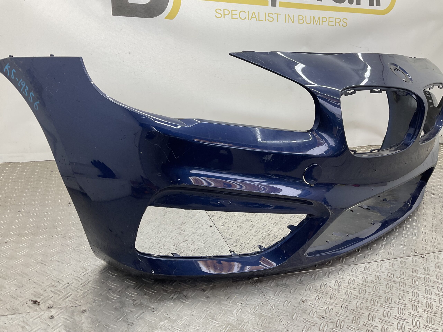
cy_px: 166
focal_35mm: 29
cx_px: 222
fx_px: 371
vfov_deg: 48.2
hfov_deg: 61.7
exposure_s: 1/100
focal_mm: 3
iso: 32
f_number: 1.8
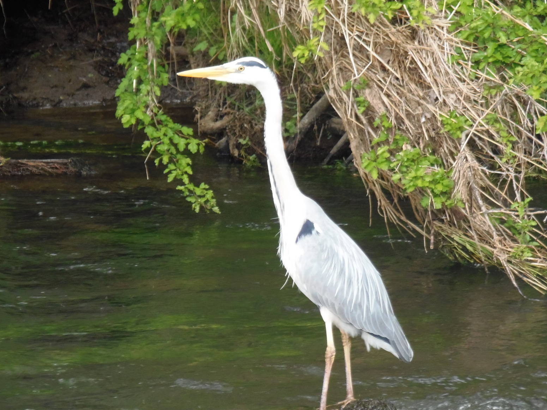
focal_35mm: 462
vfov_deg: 3.2
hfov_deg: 4.3
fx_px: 7300
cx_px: 265
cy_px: 210
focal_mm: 82.8
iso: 200
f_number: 5
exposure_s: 1/125
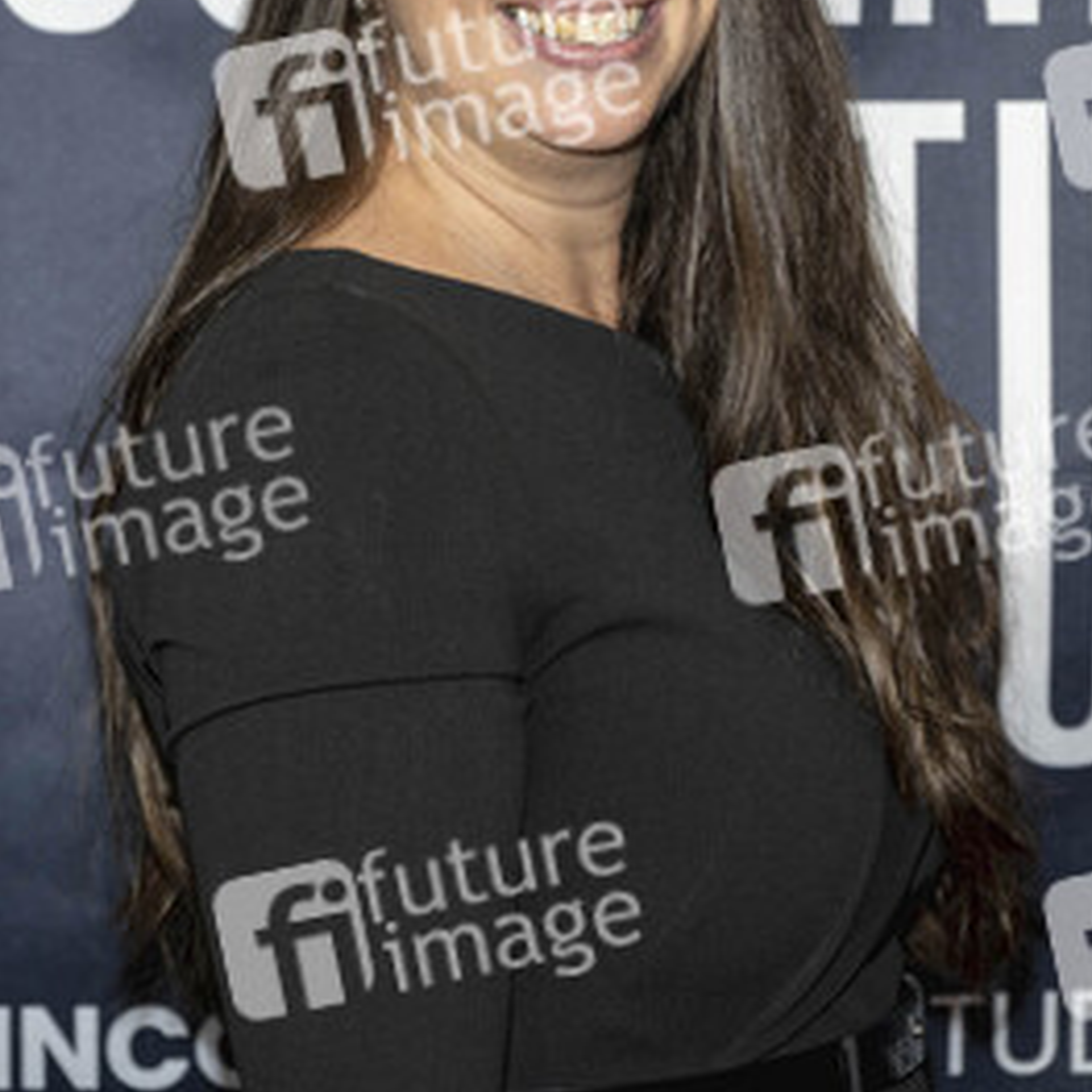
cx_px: 548
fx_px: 4283
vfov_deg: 14.5
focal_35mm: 120
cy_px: 299
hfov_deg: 14.5
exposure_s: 1/200
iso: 800
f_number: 5.6
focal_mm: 93
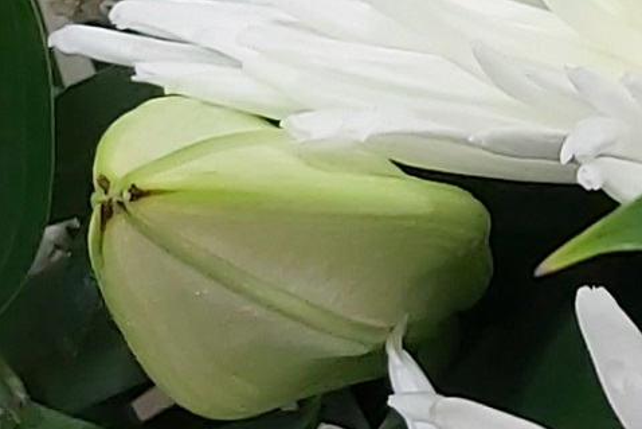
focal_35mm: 195
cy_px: -93
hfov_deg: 10.2
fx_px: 3478
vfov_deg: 7.0
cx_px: 919
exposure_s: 1/50
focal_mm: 3.92
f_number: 1.7
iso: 80
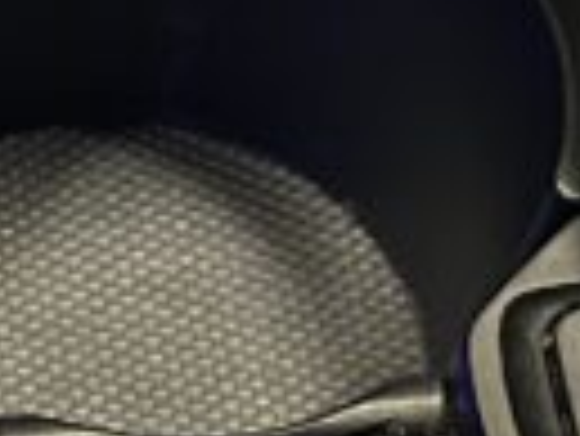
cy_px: 126
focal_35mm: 190
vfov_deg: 7.8
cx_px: 126
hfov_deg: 10.4
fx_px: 3186
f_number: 1.78
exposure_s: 1/27
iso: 1600
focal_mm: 6.86
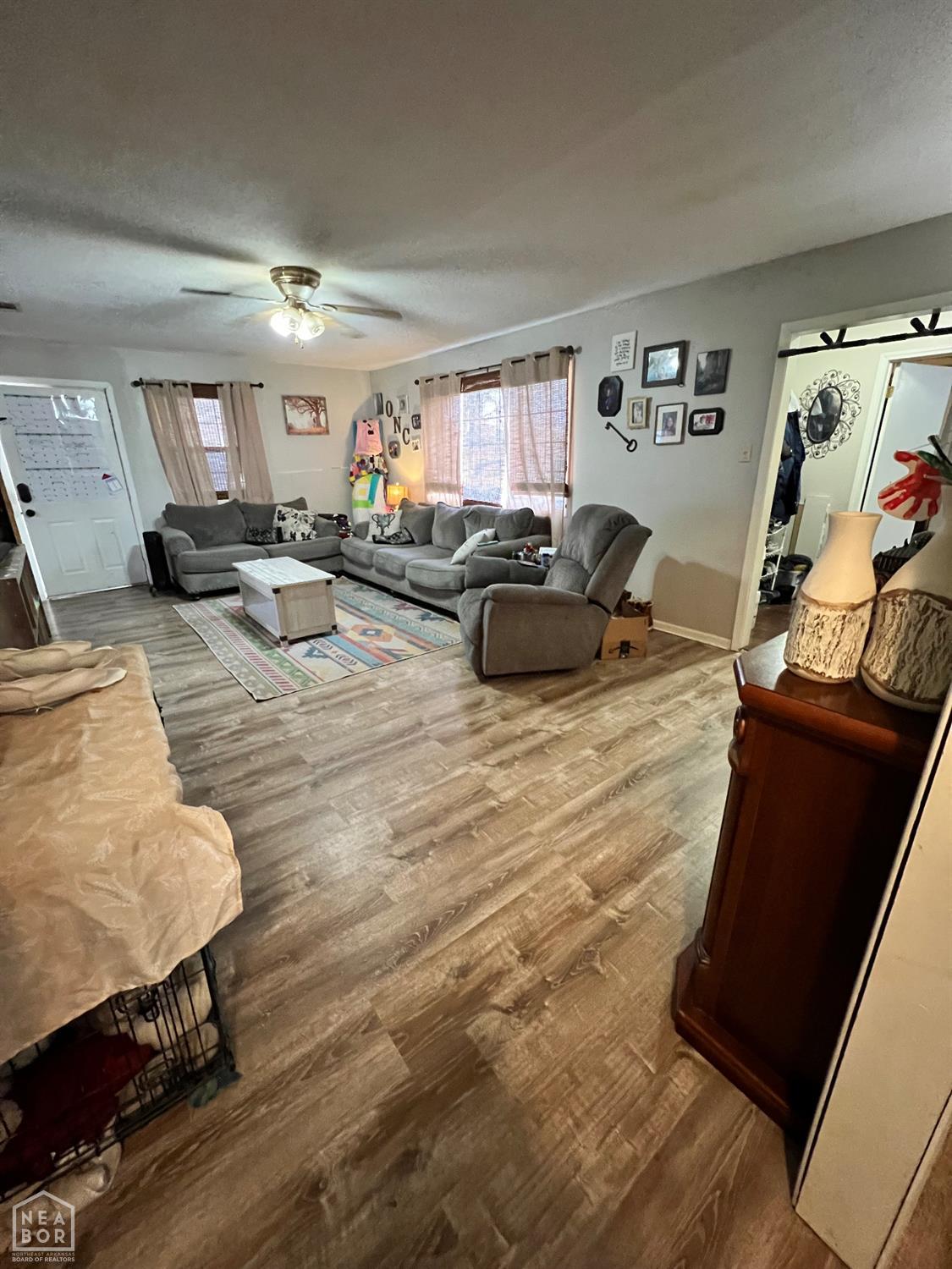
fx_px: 477
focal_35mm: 13
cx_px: 476
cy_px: 634
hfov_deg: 89.9
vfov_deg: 106.2
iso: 1000
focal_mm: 1.57
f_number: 1.8
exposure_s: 1/40
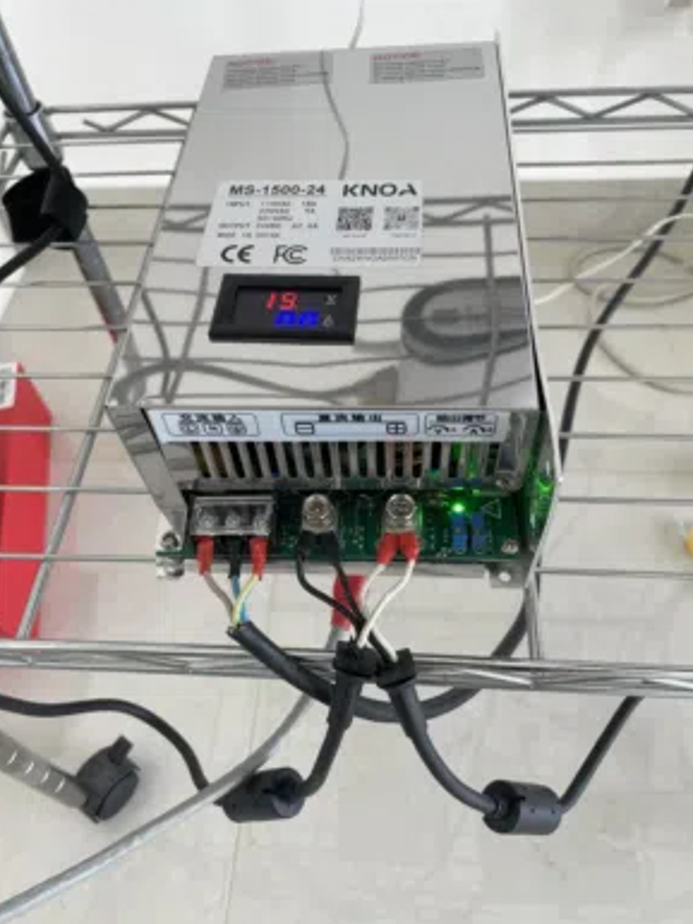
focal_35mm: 27
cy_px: 449
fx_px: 720
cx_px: 343
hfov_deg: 51.4
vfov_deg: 65.3
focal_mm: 4.2
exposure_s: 1/121
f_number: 1.6
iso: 100
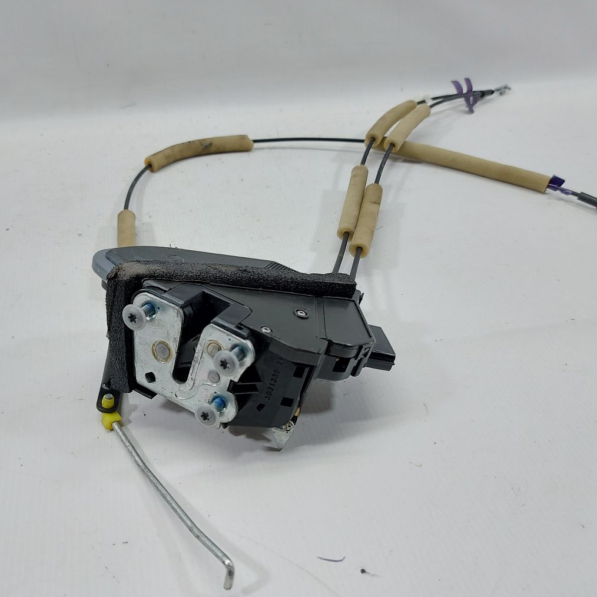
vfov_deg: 55.6
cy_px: 305
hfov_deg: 55.5
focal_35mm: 29
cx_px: 268
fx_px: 566
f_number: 1.8
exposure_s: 1/50
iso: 64
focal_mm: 5.23
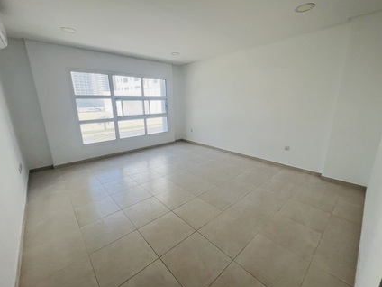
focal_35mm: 14
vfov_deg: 85.7
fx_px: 154
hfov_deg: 102.1
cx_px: 191
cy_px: 142
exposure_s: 1/99
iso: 32
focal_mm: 1.57
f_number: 1.8
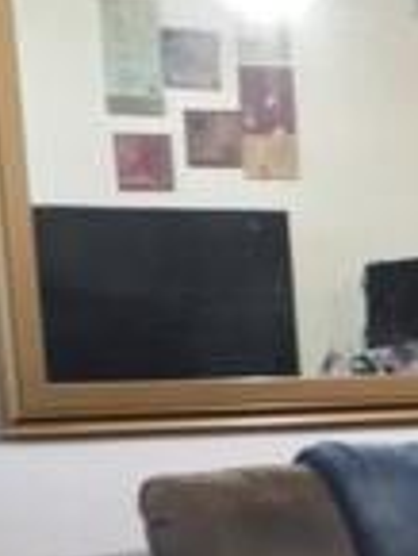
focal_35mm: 128
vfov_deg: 14.6
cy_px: 778
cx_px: 763
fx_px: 2058
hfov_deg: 10.8
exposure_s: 1/20
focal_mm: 4.15
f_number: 2.2
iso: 200
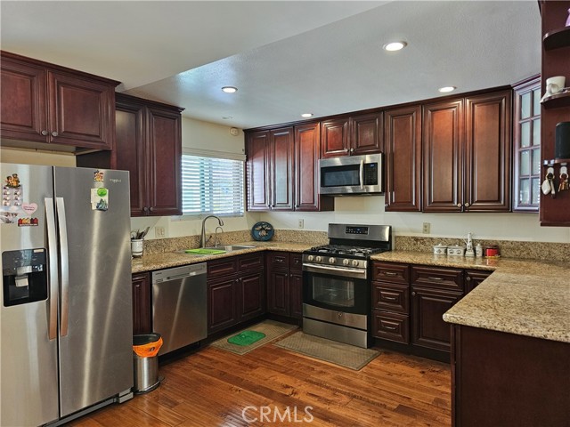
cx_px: 285
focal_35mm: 23
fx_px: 379
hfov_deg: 73.9
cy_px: 214
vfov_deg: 58.9
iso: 500
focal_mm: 6.3
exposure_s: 1/120
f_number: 1.7
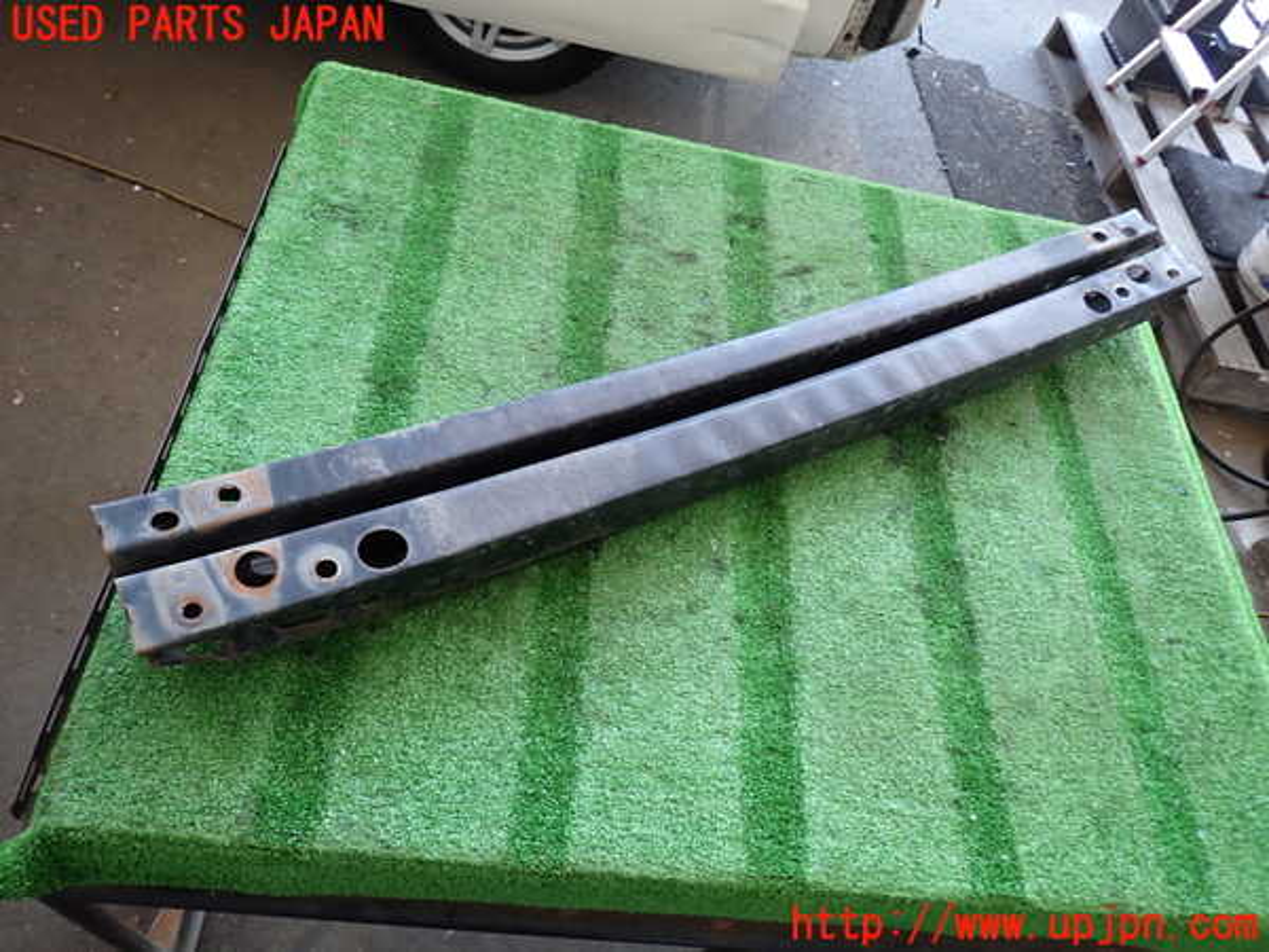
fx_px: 916
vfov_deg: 54.9
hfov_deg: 69.4
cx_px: 634
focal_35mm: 25
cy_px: 476
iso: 160
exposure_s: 1/60
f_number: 2
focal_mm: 4.5
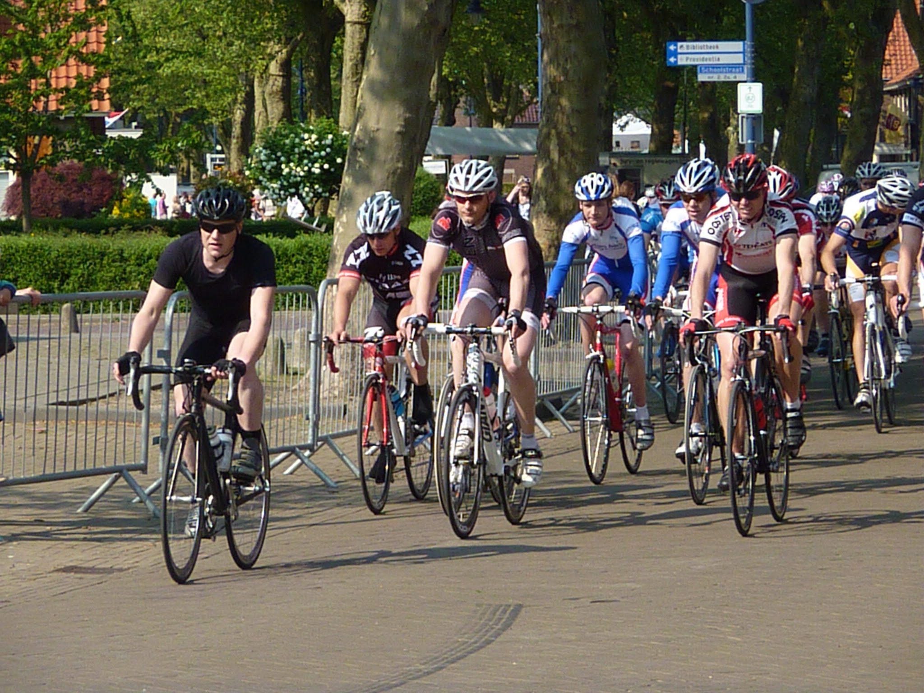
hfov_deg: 10.1
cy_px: 346
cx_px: 462
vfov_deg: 7.6
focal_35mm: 196
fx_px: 5232
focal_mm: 32.1
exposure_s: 1/1300
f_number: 6.3
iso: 800
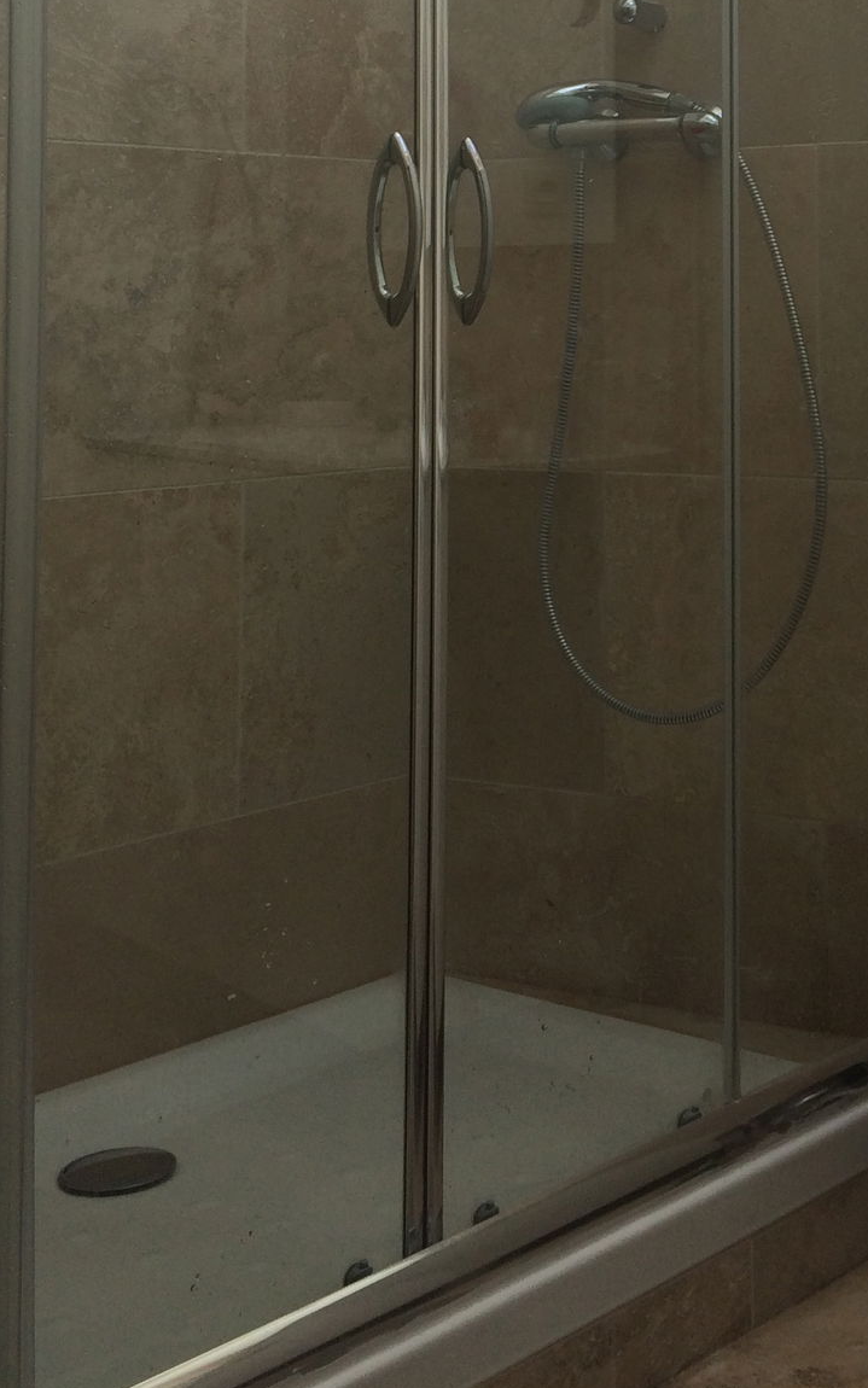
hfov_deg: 22.4
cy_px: 200
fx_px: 2157
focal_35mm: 57
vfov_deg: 34.1
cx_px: 732
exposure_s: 1/125
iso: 32
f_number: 2.2
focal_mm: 4.15
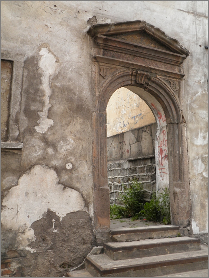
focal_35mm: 34
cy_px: 139
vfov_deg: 53.9
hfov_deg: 41.8
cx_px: 104
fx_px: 273
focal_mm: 6.1
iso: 64
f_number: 3.5
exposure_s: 1/200
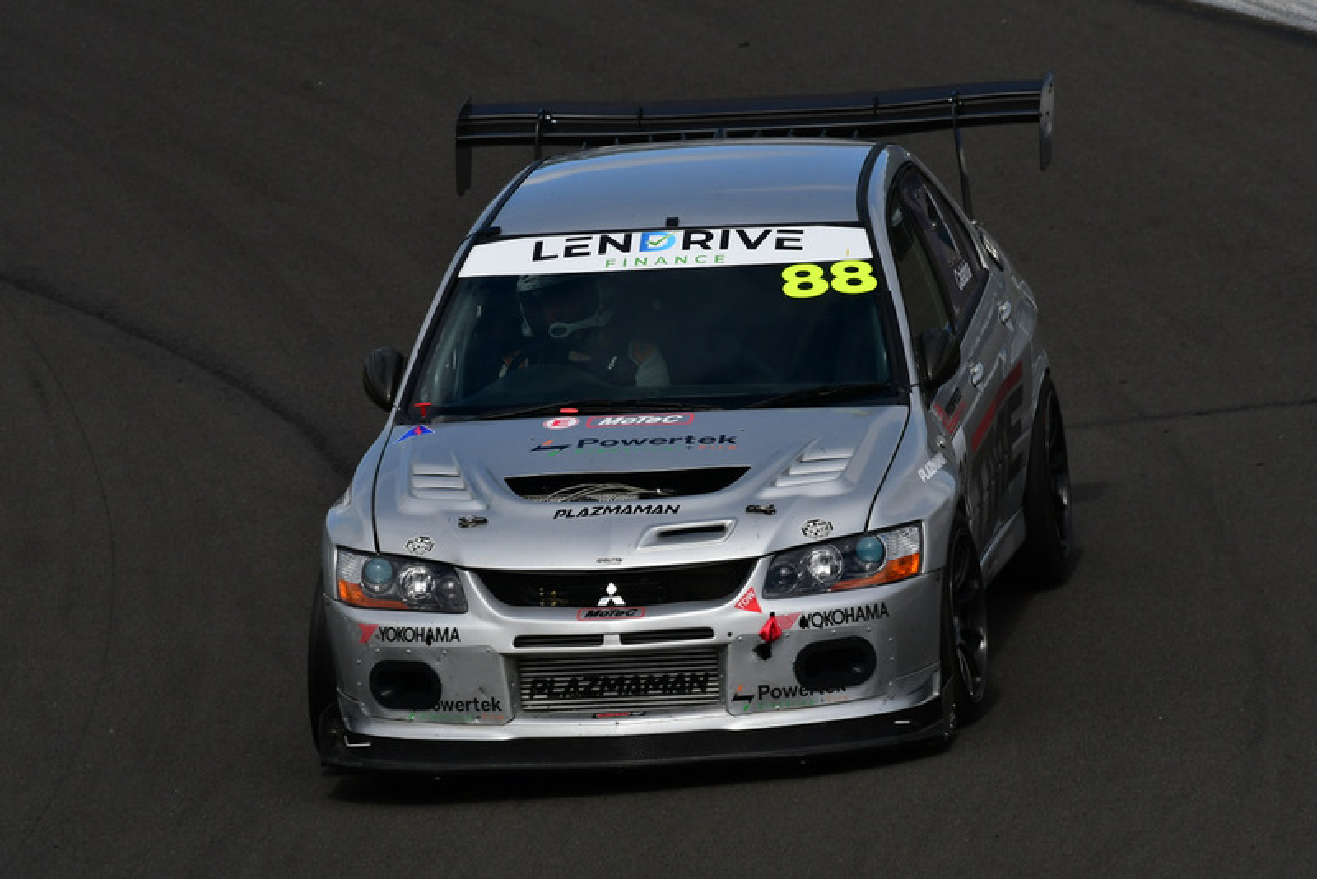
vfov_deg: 2.4
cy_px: 440
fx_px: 20859
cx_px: 658
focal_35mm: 570
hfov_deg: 3.6
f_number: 13
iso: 320
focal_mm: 380
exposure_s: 1/640
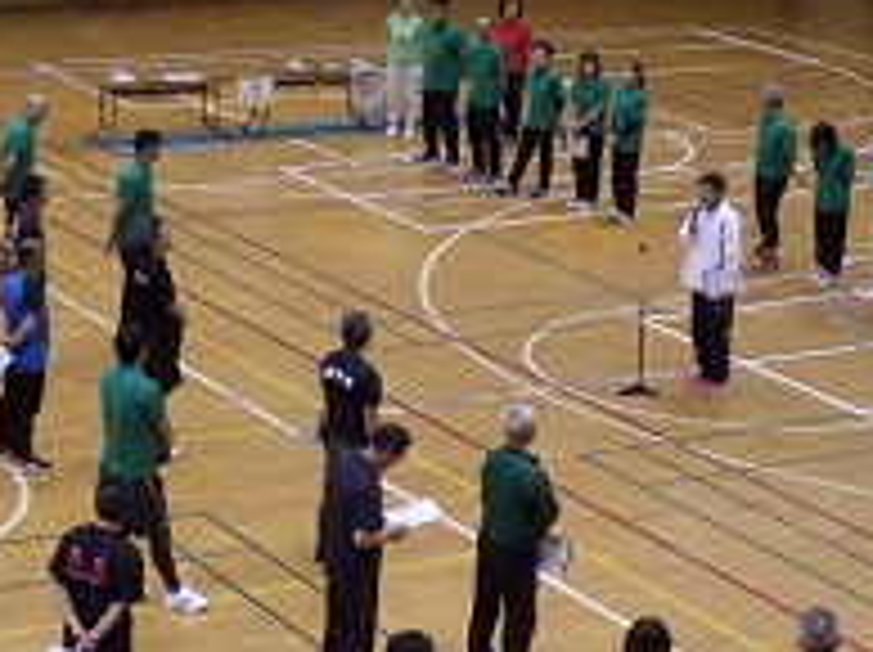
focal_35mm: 111
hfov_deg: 17.7
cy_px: 342
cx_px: 459
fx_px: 2796
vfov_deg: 13.3
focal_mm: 7.5
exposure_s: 1/60
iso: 1250
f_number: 4.2
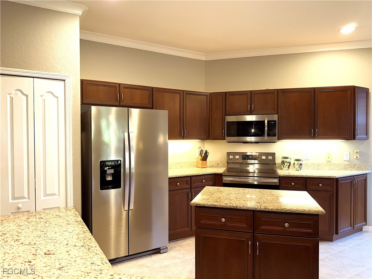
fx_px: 258
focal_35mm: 24
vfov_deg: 56.8
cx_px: 186
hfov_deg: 71.6
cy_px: 140
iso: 64
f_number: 1.78
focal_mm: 6.76
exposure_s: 1/22
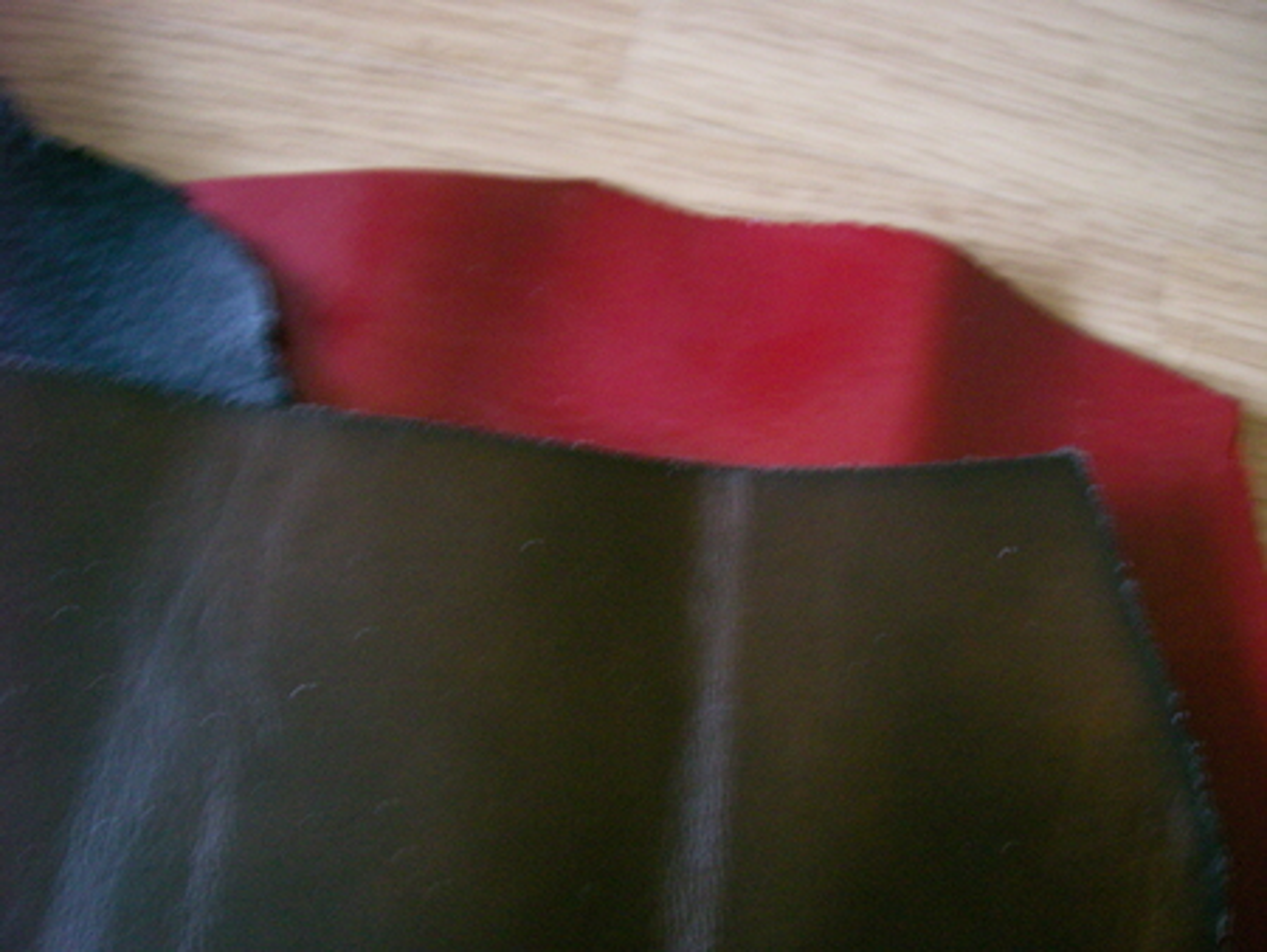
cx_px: 634
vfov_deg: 37.8
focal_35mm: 38
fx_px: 1392
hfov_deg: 49.0
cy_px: 476
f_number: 2.7
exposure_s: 1/4
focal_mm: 6.2
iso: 400
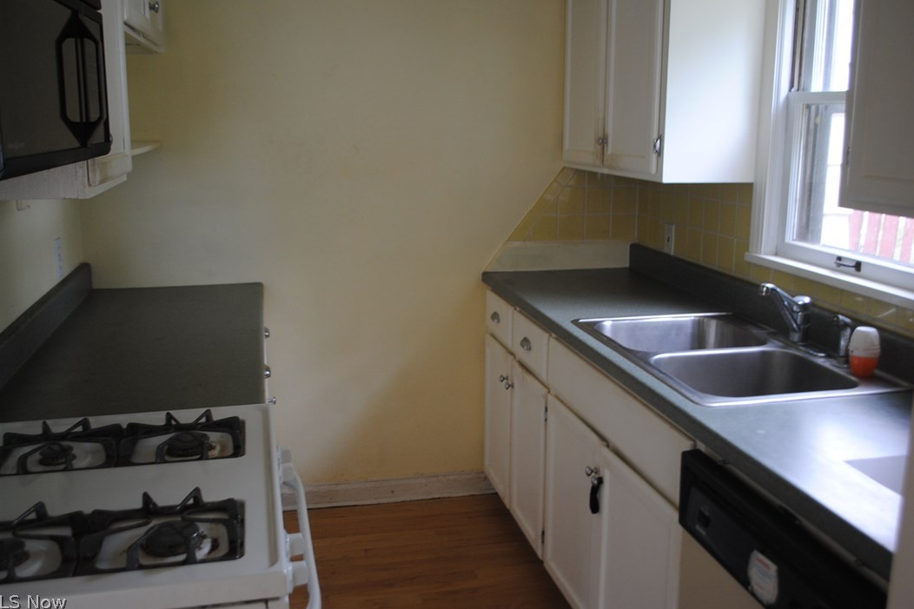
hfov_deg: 55.8
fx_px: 863
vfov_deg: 38.9
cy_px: 301
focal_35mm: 34
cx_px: 449
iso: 250
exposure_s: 1/30
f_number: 4
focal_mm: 22
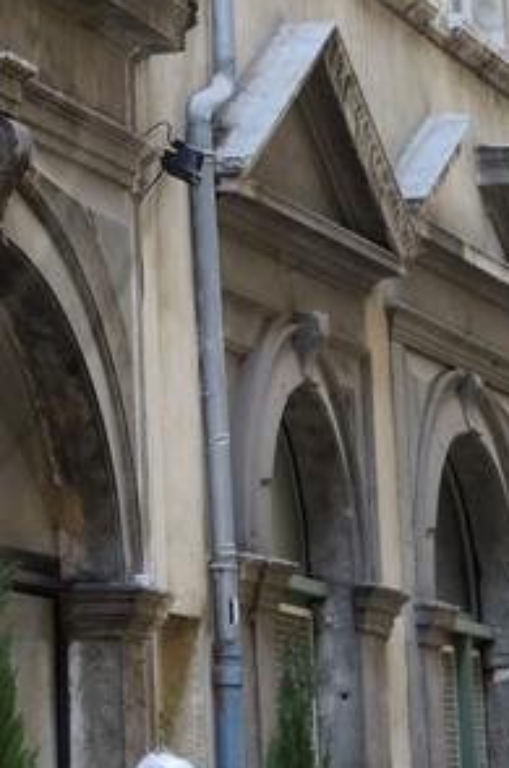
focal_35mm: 218
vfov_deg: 9.4
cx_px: -616
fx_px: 4639
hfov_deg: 6.1
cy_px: -65
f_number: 3.5
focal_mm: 40
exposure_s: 1/250
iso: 200
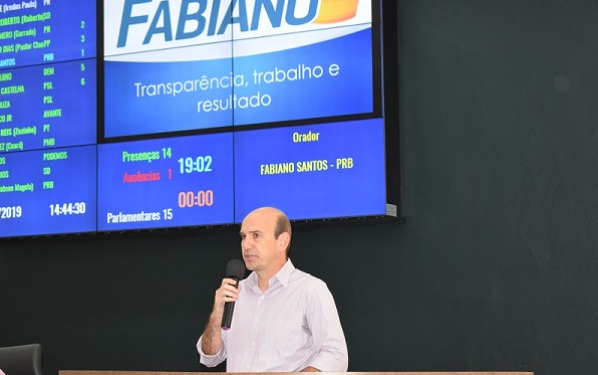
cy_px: 193
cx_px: 300
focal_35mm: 85
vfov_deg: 15.5
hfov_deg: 24.5
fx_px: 1378
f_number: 5.6
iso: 1250
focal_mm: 55
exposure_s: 1/60
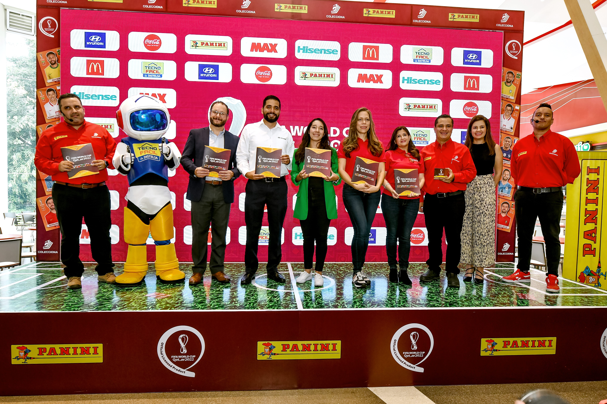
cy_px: 202
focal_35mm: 21
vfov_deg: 59.5
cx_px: 304
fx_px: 354
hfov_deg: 81.2
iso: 800
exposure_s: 1/80
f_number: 5
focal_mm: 14
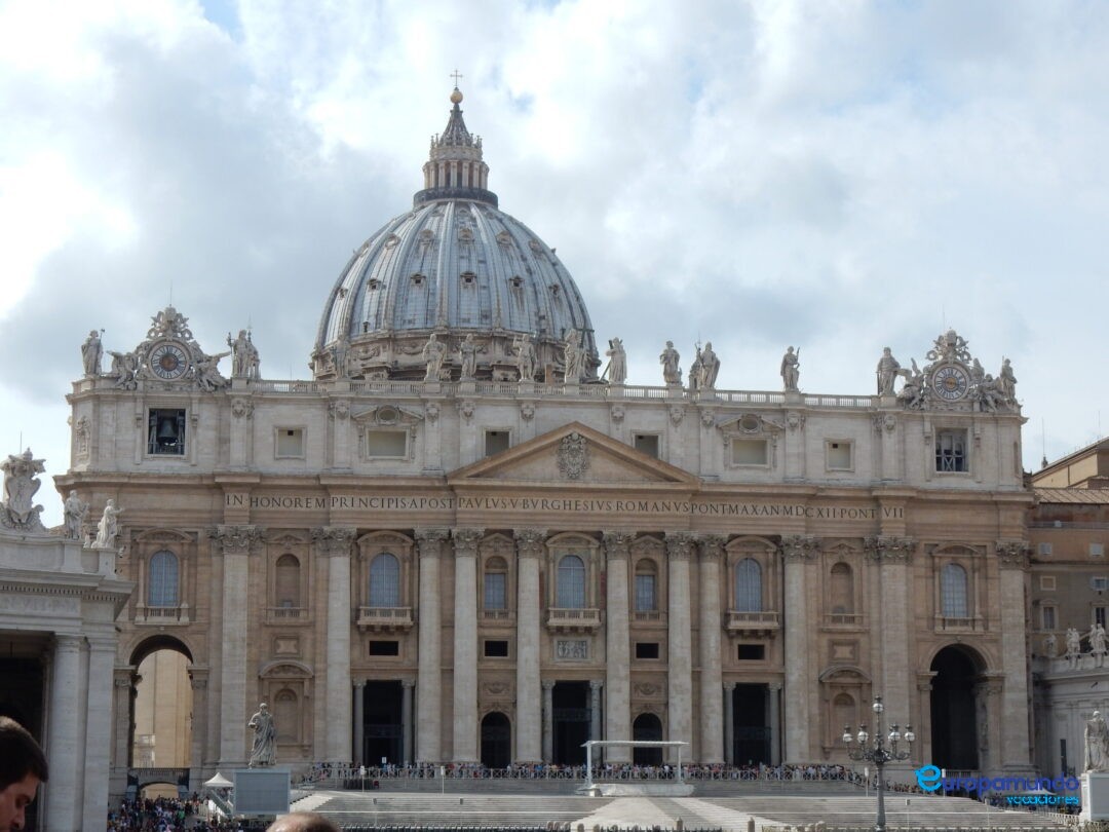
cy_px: 416
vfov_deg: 20.7
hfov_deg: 27.4
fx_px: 2275
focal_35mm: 71
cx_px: 554
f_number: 4.8
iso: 125
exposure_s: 1/1000
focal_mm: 12.6
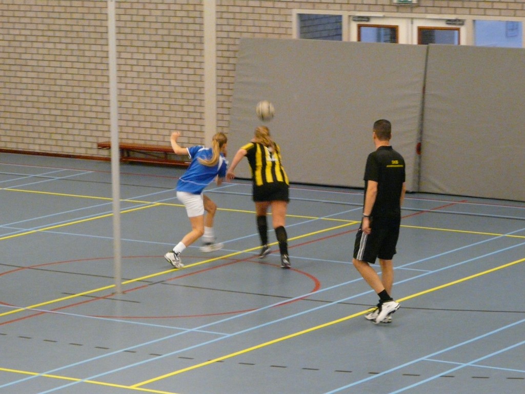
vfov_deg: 9.6
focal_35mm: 154
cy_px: 197
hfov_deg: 12.8
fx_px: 2336
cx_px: 262
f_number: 3.6
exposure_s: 1/50
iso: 800
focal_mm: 25.3
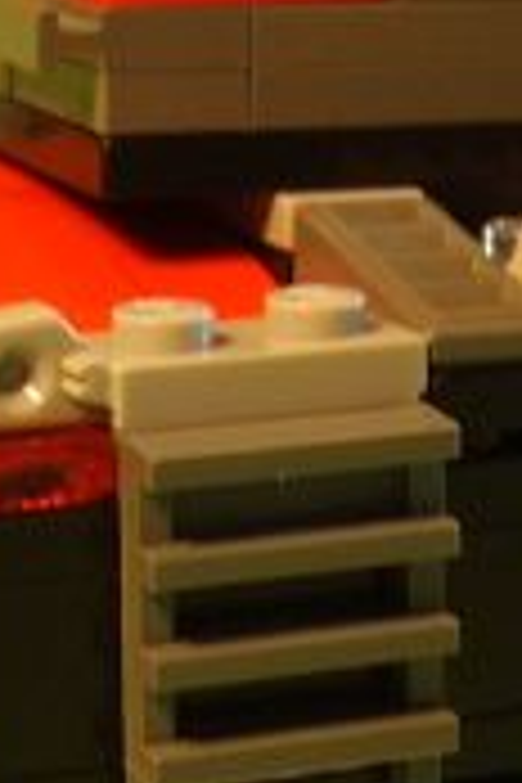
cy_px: 698
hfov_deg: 7.5
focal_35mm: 182
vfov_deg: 11.2
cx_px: 310
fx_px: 3958
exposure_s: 1/20
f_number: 2.8
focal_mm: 7.8
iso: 100
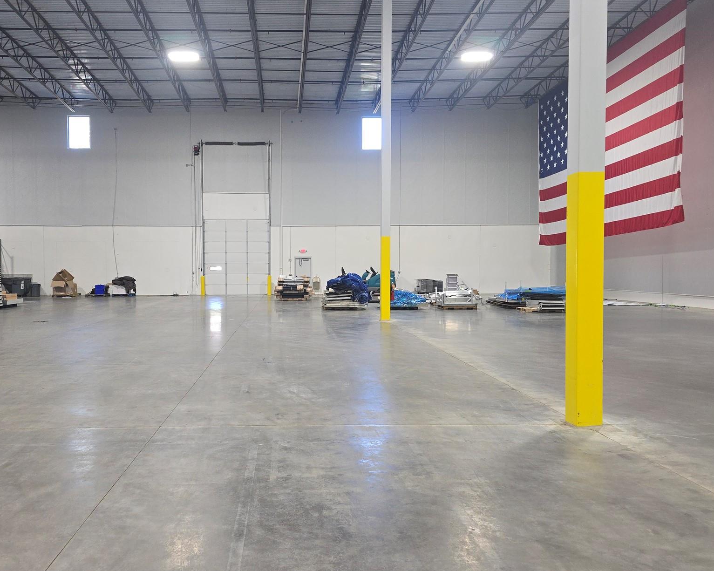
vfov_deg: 48.5
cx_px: 294
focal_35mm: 30
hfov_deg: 58.4
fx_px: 634
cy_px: 294
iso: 125
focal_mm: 6.3
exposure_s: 1/24
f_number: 1.7
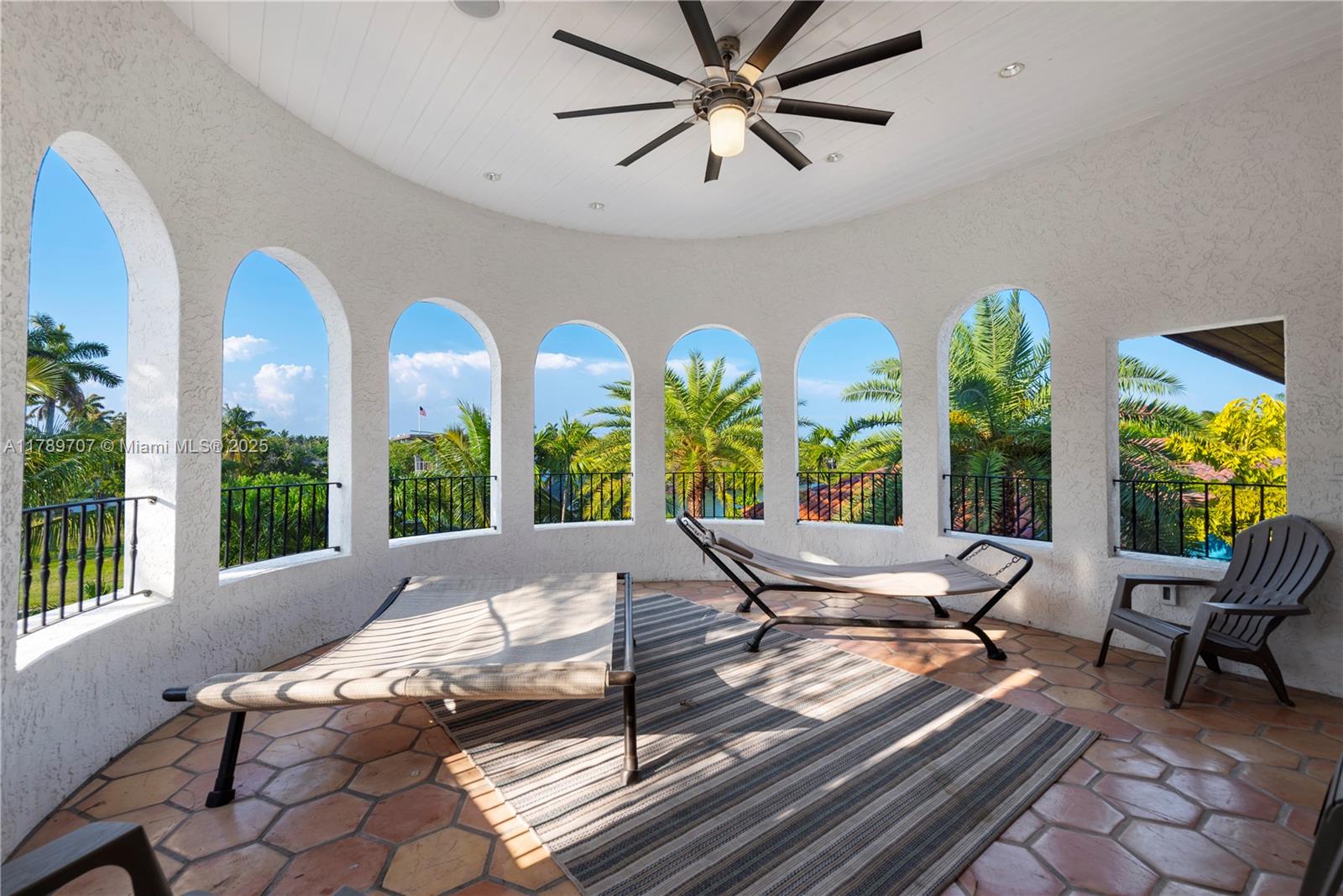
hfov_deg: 96.7
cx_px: 672
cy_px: 448
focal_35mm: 16
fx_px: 597
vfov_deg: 73.8
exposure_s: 1/80
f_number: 8
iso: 100
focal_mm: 16
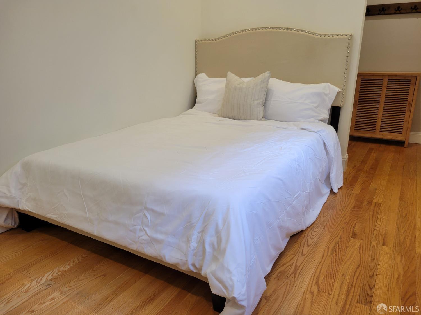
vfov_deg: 53.1
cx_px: 210
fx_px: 316
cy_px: 158
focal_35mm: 26
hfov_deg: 67.3
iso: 160
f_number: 1.8
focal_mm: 5.4
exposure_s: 1/120
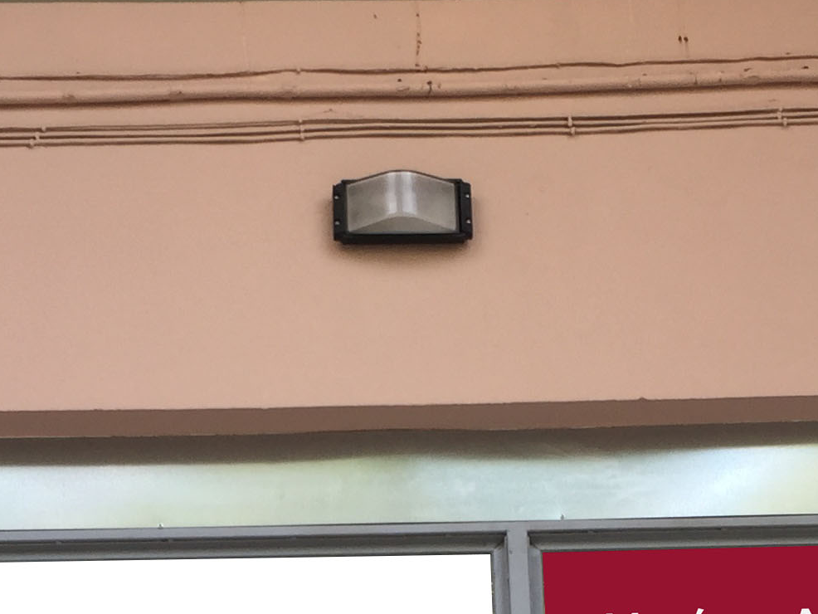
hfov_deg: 20.4
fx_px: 2269
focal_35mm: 96
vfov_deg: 14.9
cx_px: 436
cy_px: 728
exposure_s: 1/117
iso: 32
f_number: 2.2
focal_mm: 4.15
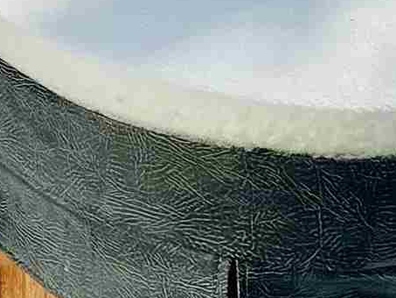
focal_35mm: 95
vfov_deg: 14.2
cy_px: -188
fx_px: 1087
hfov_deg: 18.6
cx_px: -167
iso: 40
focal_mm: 2.22
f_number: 2.2
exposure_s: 1/1014
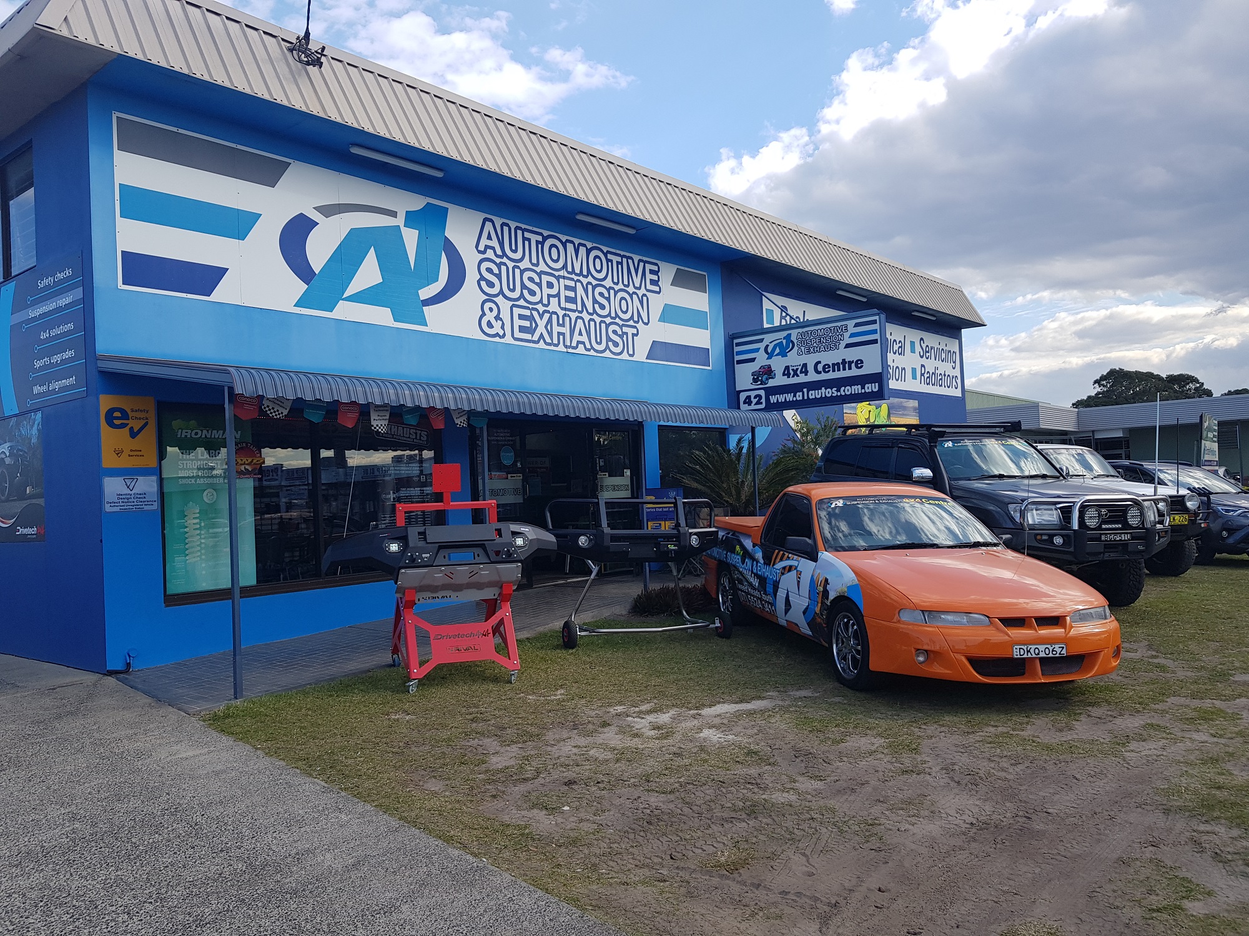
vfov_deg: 53.1
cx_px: 624
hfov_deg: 67.3
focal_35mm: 26
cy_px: 468
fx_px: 938
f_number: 1.7
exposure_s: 1/1060
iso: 40
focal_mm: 4.2
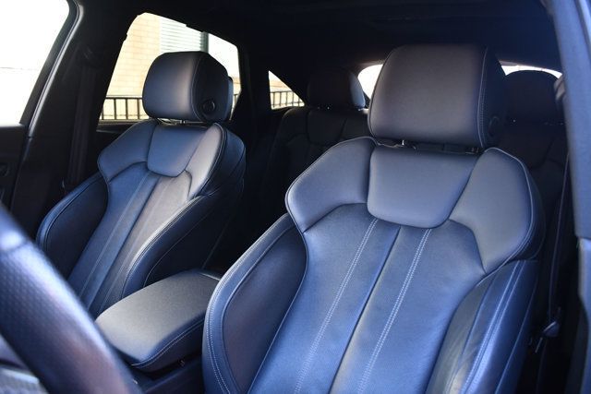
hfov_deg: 61.9
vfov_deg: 43.6
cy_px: 197
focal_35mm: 30
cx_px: 296
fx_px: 493
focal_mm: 20
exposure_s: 1/125
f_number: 3.8
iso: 1250
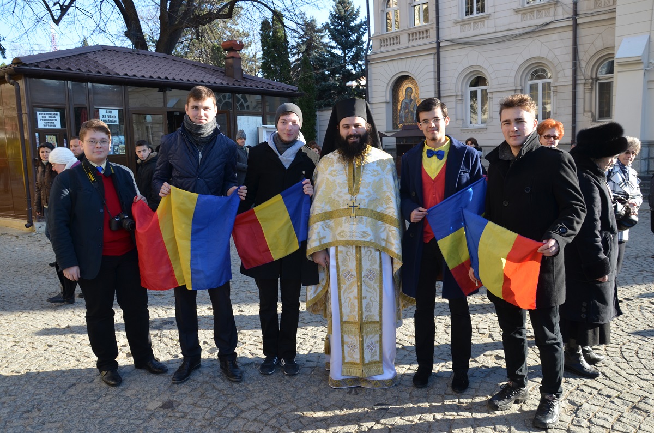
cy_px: 216
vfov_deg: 47.7
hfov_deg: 67.5
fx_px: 489
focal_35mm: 27
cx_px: 327
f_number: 6.3
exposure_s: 1/160
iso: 200
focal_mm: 18
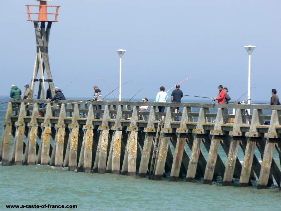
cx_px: 140
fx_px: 3507
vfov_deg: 3.4
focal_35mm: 432
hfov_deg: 4.6
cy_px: 106
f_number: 7.1
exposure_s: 1/400
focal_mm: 72
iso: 80
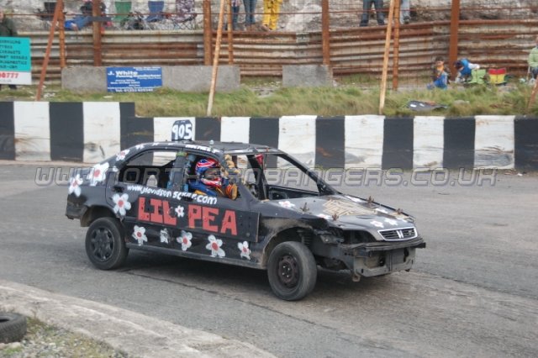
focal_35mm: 82
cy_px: 179
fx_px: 1232
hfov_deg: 24.6
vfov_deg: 16.5
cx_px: 269
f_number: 5.3
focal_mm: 55
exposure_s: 1/500
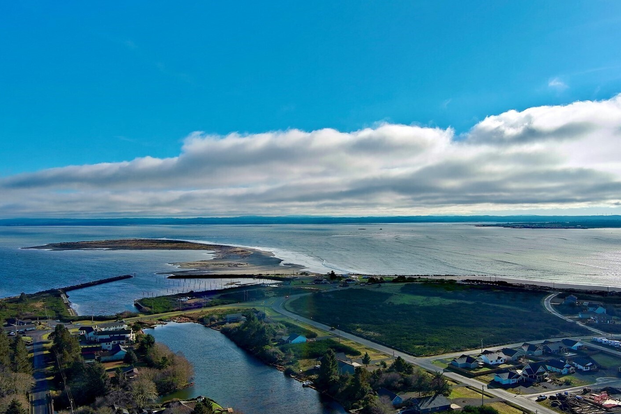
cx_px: 324
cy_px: 213
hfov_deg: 57.2
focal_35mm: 33
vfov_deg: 40.0
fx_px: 569
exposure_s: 1/3597
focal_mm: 10.57
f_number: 2.8
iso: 101
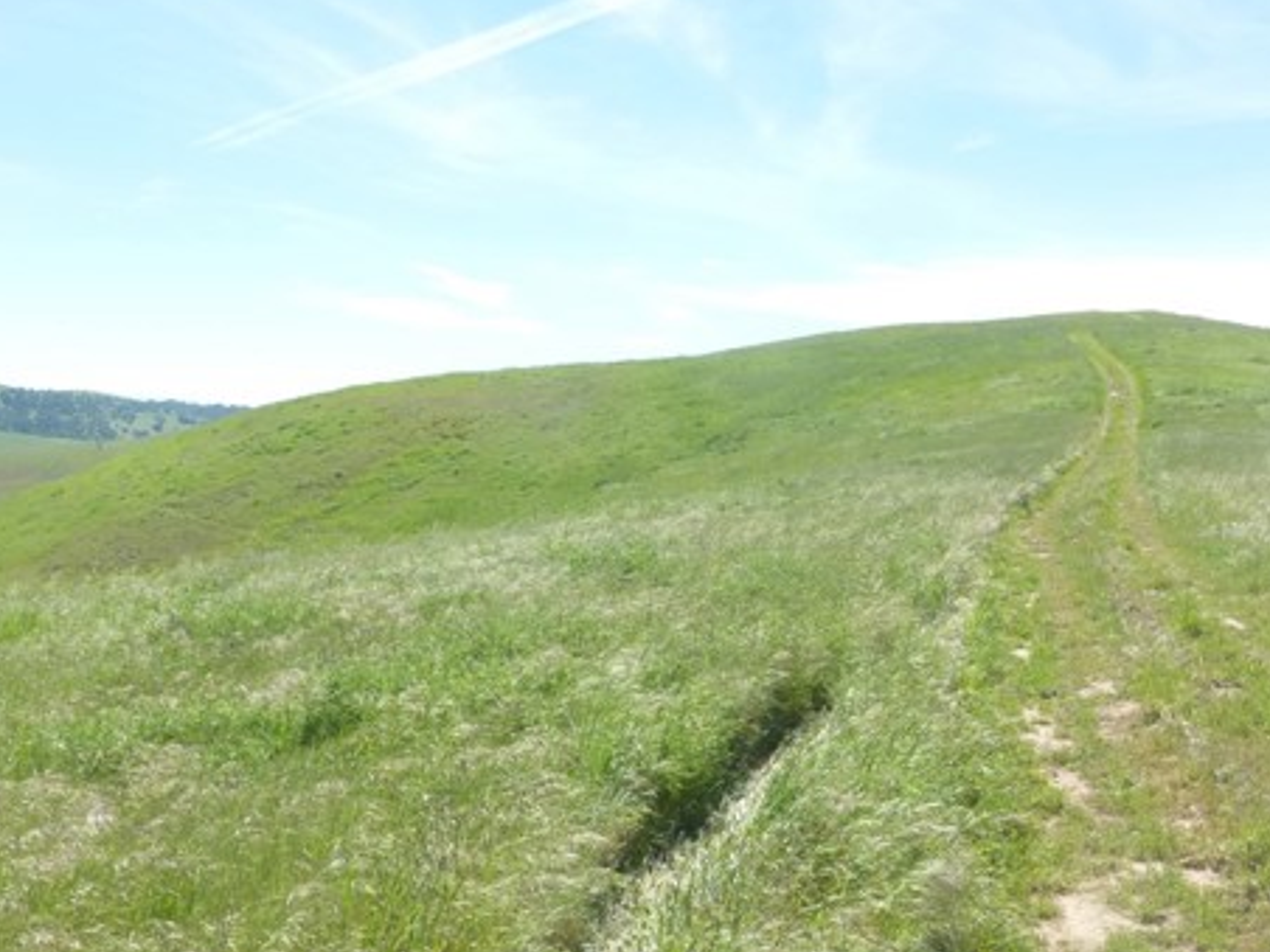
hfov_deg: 53.4
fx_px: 1247
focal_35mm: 34
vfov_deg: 41.7
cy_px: 545
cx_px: 478
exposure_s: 1/500
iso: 100
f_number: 4
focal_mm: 4.3
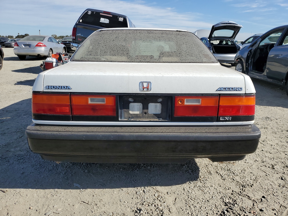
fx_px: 216
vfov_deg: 53.1
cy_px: 108
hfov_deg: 67.3
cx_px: 144
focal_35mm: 26
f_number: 1.5
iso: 50
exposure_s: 1/3333
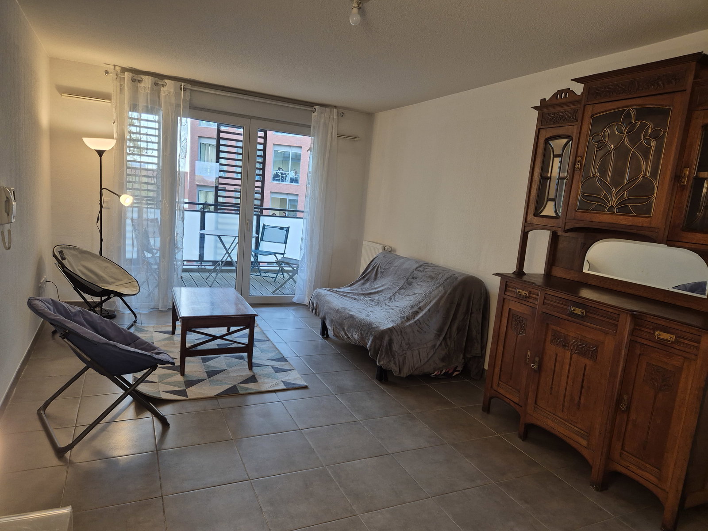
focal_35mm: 23
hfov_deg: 73.9
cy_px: 266
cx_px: 354
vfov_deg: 58.9
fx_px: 470
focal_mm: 5.4
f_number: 1.8
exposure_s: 1/100
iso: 160
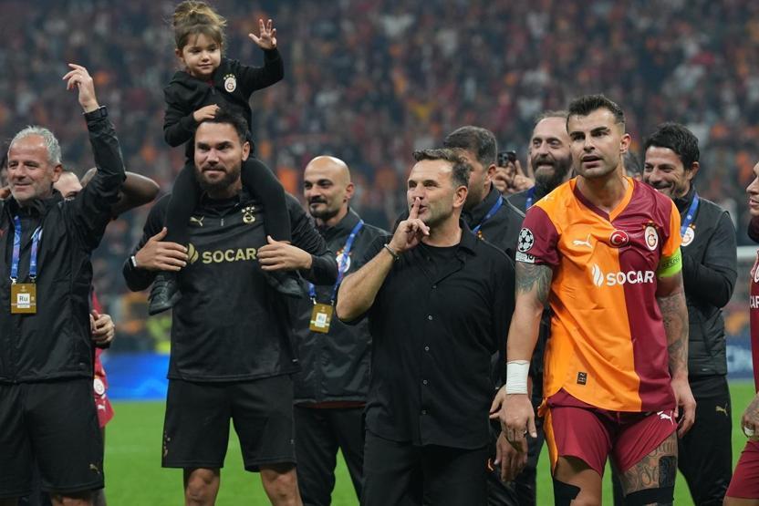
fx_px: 5756
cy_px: 253
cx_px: 380
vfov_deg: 5.0
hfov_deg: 7.5
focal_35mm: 273
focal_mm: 182
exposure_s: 1/800
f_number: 4.5
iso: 2000
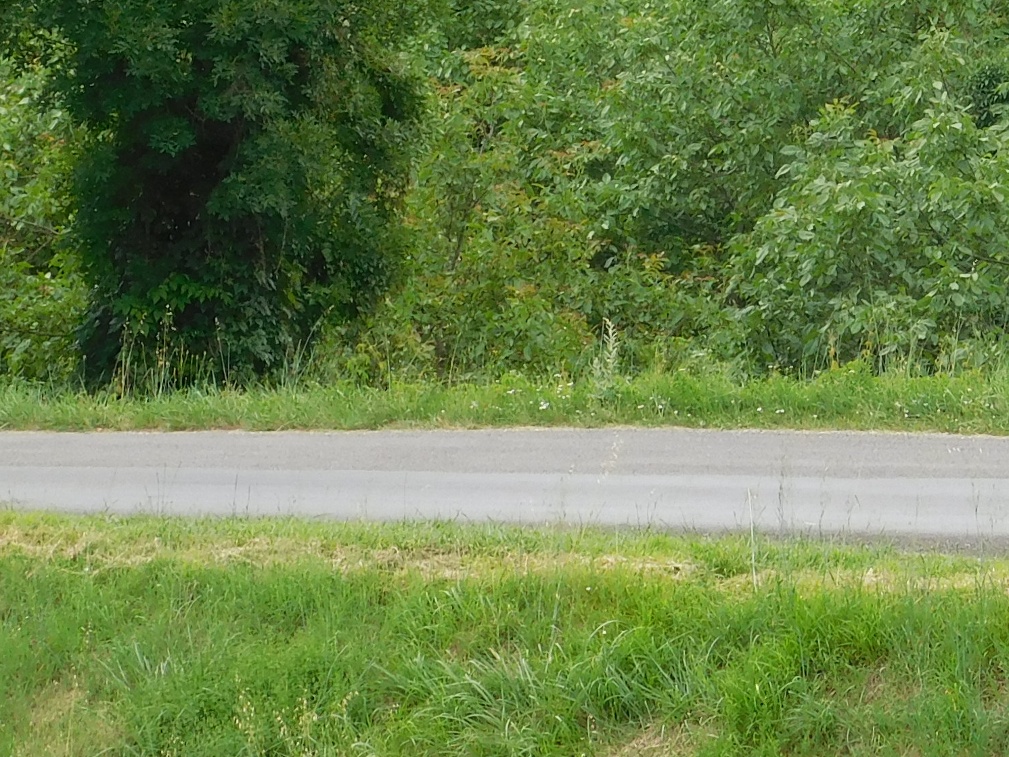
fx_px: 5946
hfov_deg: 9.6
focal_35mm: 204
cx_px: 939
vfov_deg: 7.2
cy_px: -218
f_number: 4.2
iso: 125
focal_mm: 11.7
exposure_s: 1/200
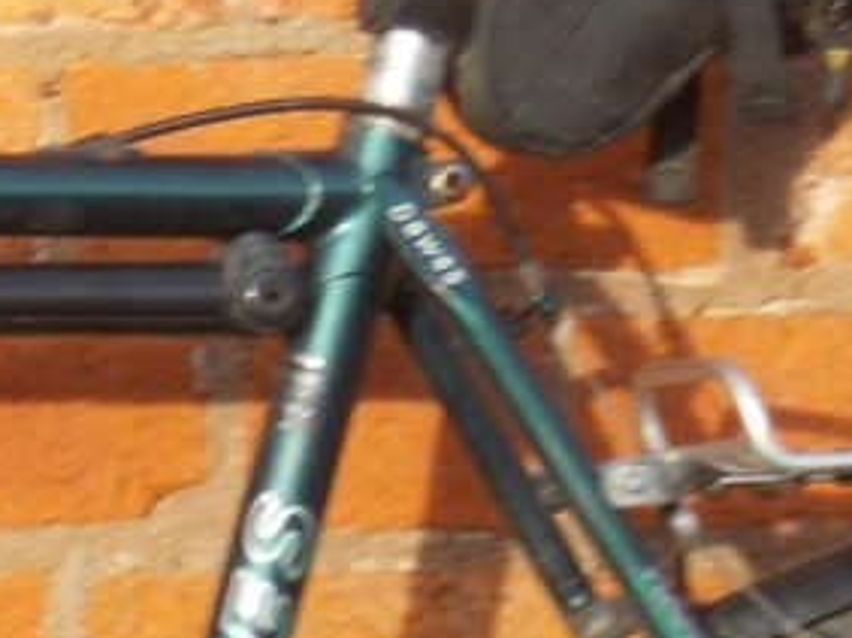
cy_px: 230
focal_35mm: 481
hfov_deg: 4.1
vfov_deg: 3.1
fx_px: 11829
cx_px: -495
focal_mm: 20.1
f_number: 6
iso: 80
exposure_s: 1/100
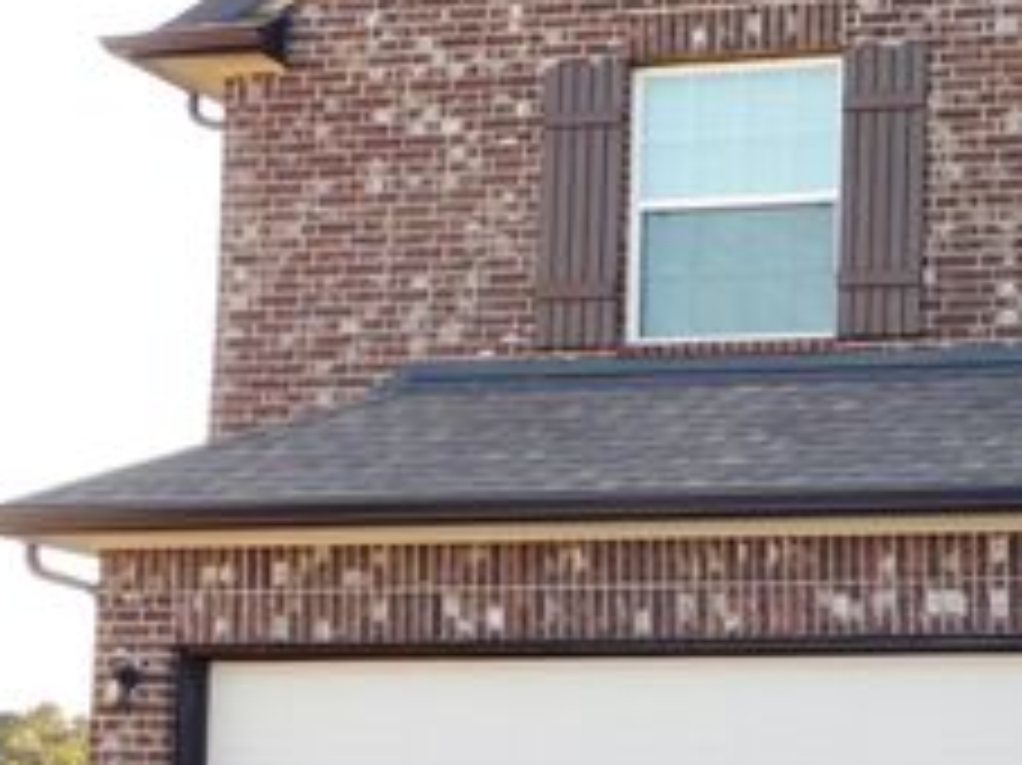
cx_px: 1058
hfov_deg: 19.2
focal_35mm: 99
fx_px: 2921
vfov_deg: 14.9
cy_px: 524
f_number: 3.7
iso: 125
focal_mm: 8
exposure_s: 1/160
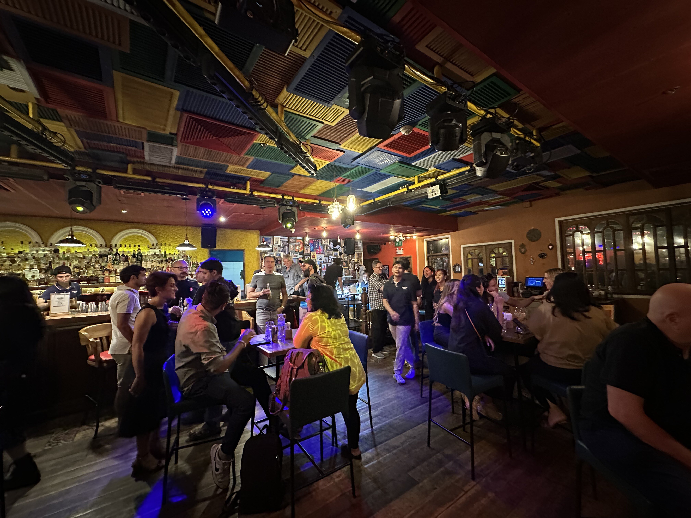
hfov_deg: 102.1
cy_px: 259
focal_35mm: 14
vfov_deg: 85.7
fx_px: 279
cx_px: 346
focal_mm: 2.22
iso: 1000
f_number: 2.2
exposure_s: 1/34
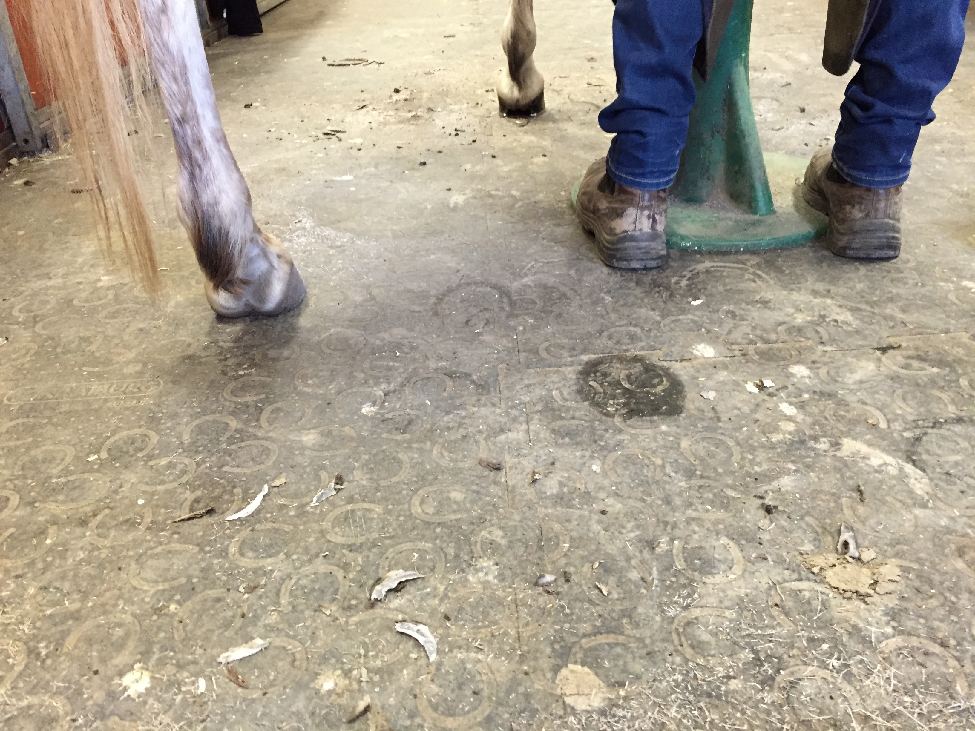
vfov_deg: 48.2
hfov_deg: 61.7
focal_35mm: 29
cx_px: 488
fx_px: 817
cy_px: 366
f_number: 2.2
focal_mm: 4.15
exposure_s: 1/24
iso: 250
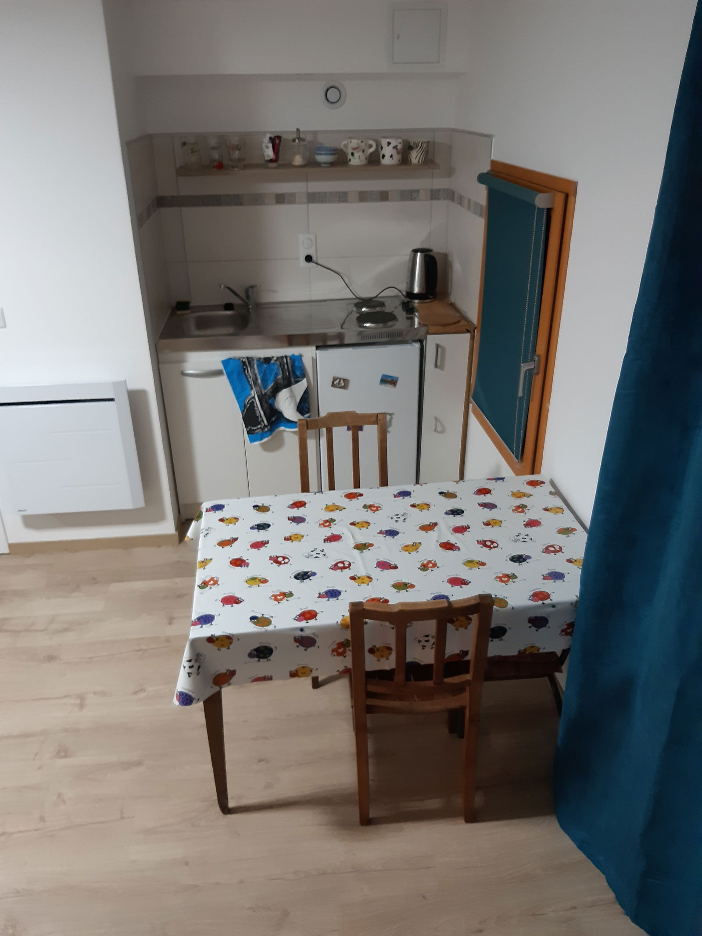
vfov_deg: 67.3
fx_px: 703
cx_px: 351
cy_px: 468
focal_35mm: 26
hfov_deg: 53.1
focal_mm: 3.92
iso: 250
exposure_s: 1/25
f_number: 1.7
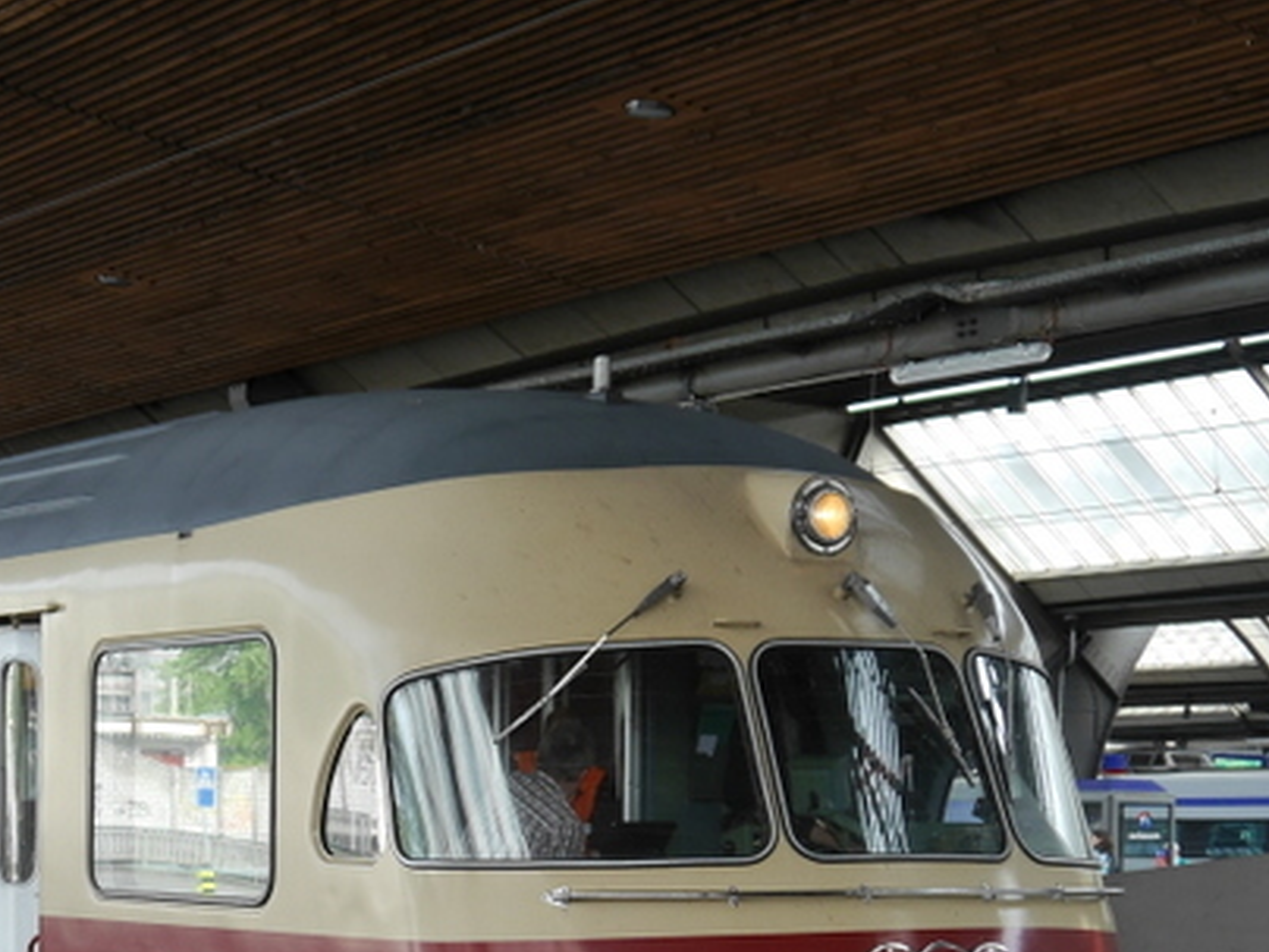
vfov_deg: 15.6
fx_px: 3446
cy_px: 842
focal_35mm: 94
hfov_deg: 20.3
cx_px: 28
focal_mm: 19
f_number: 4.2
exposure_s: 1/80
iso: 160
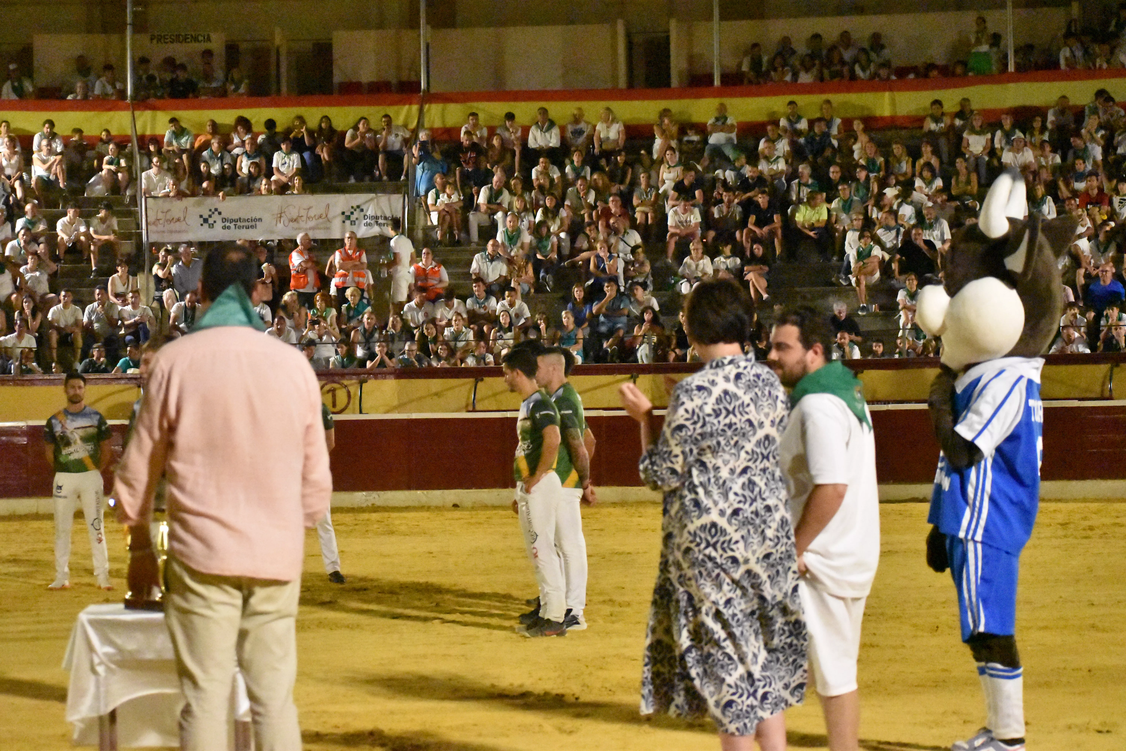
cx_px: 563
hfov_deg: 19.5
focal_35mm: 105
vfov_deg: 13.0
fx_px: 3284
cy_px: 376
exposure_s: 1/400
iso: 25600
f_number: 5
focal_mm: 70
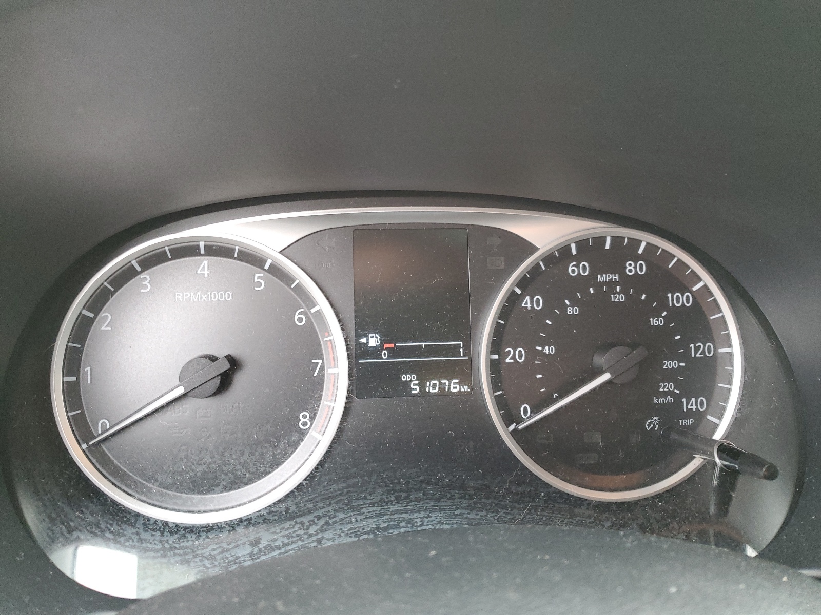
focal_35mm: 26
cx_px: 410
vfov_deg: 53.1
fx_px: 617
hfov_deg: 67.3
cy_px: 308
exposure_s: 1/60.2
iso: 167
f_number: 1.5
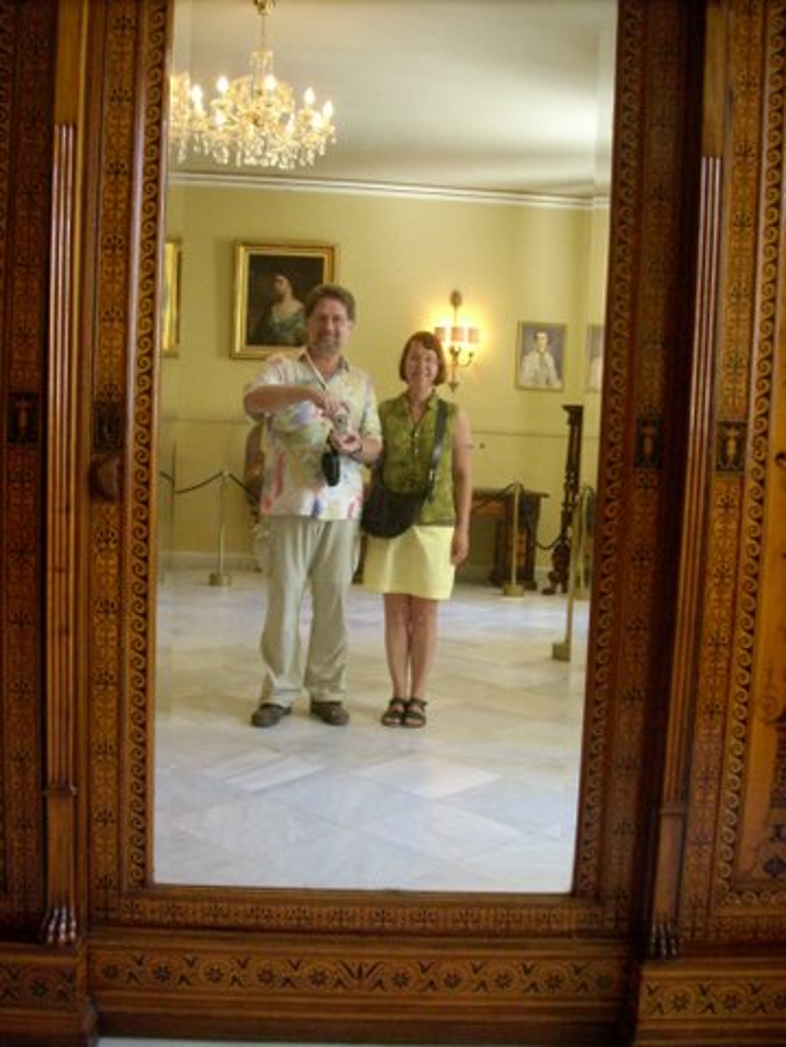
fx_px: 1120
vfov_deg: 50.1
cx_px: 393
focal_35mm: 37
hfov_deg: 38.7
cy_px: 524
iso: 496
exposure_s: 1/30
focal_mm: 6.2
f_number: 2.8
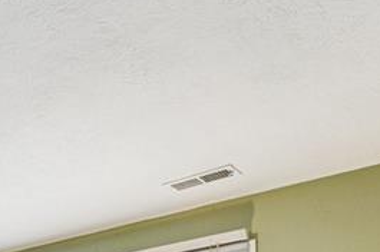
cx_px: -36
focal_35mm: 58
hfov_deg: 30.9
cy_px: 424
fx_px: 611
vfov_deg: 19.0
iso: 100
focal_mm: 15
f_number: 11
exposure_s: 1/1.67
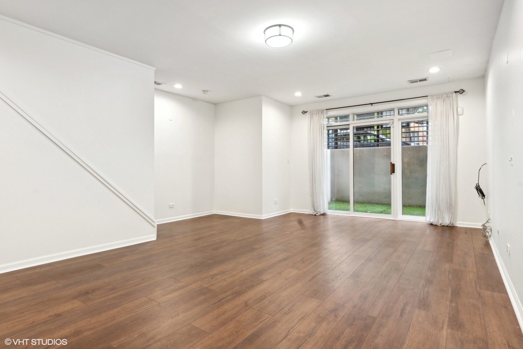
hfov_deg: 86.9
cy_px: 174
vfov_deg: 64.6
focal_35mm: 19
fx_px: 276
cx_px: 262
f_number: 8
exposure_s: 1/13
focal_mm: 19
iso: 320
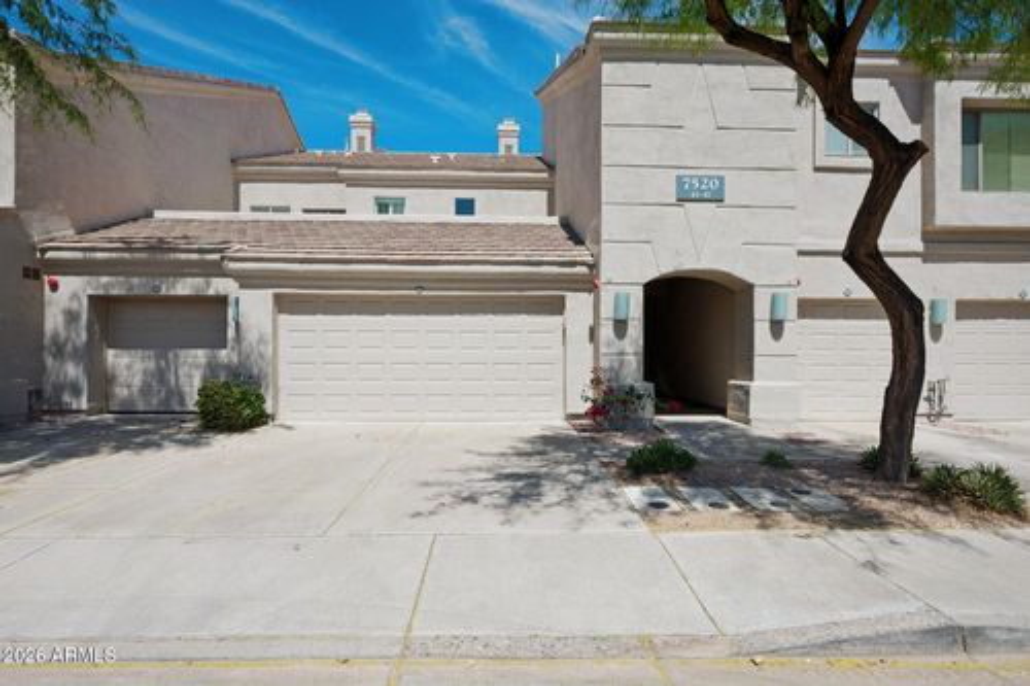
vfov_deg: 64.5
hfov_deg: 86.9
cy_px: 343
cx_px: 515
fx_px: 543
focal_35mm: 19
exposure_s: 1/1600
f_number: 8
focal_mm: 19
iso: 320
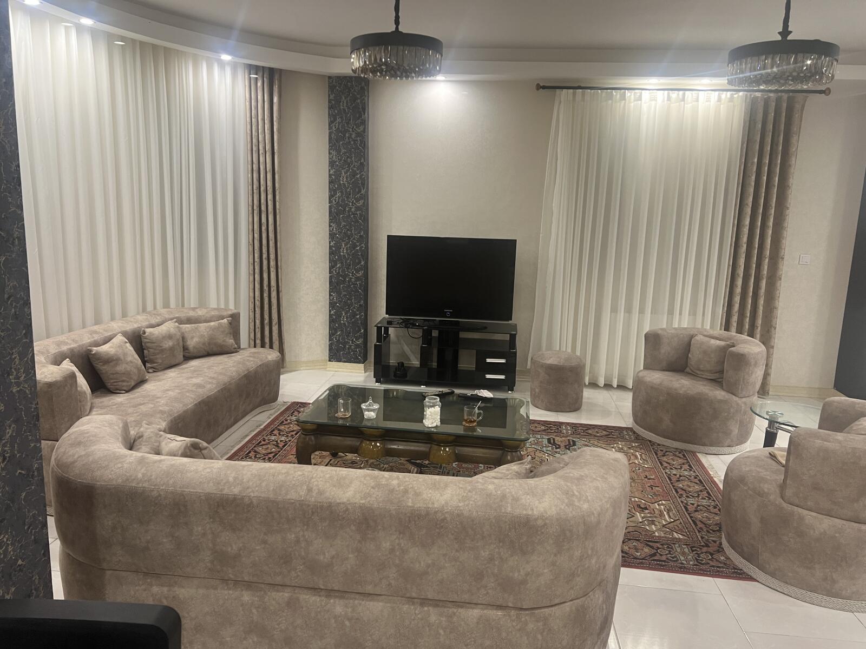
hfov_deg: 67.3
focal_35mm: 26
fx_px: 650
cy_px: 324
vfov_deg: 53.1
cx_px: 433
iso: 125
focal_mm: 5.7
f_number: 1.5
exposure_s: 1/50
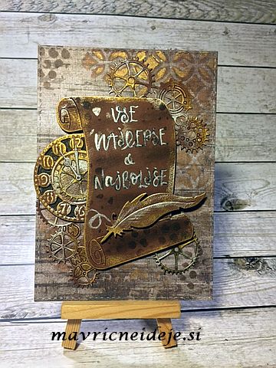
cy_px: 184
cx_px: 138
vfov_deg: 61.7
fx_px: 308
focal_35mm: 29
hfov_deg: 48.2
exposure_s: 1/33
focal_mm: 4.15
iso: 40
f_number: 2.2
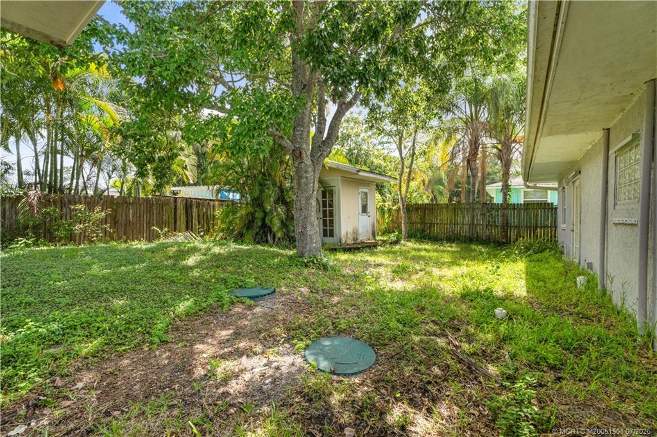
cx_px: 328
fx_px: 292
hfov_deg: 96.8
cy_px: 218
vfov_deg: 73.7
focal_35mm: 16
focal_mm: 16
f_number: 9
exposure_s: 1/15
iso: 250
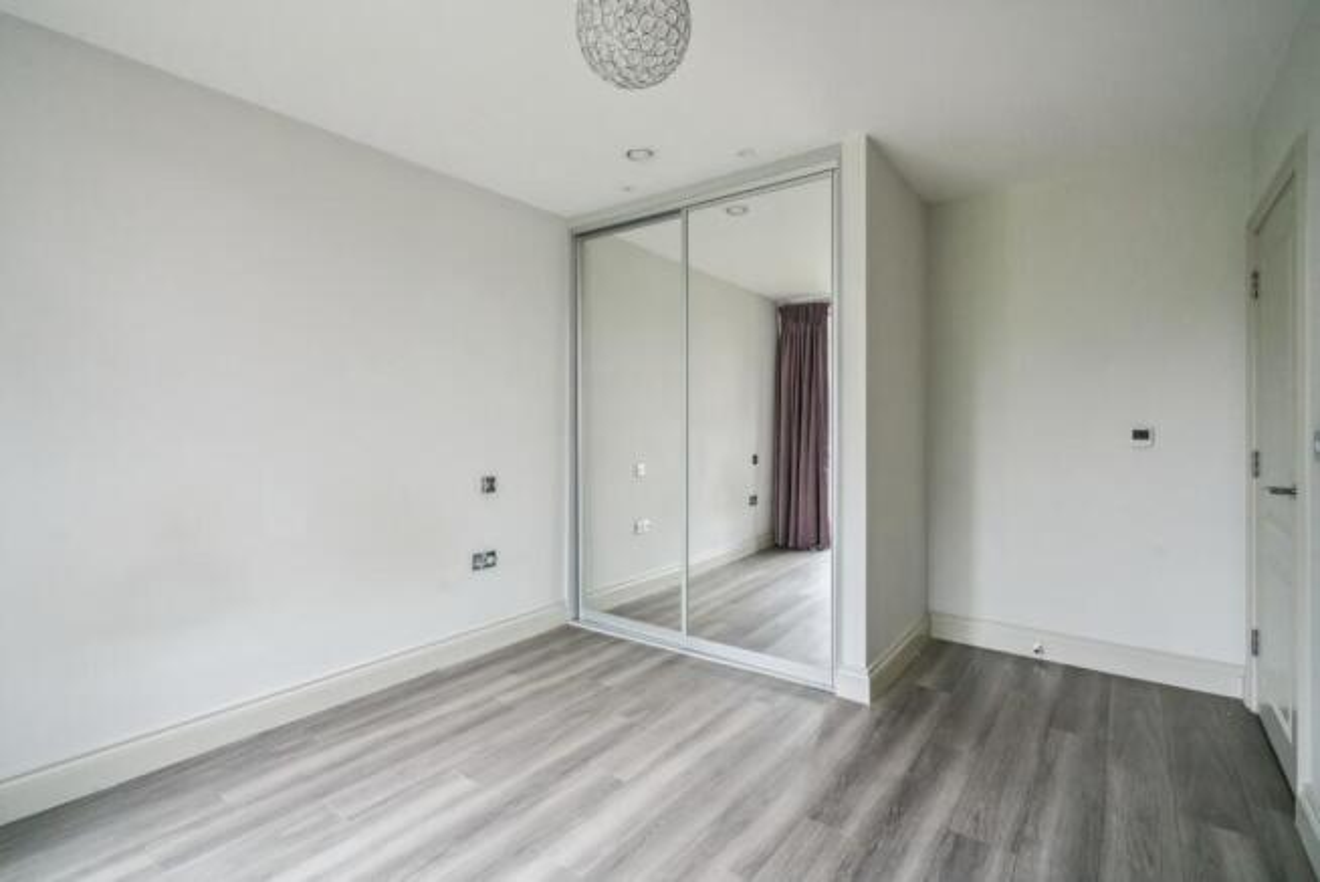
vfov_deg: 73.8
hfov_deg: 96.7
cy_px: 441
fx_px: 587
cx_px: 660
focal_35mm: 16
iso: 6400
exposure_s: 1/20
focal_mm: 16
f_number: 10
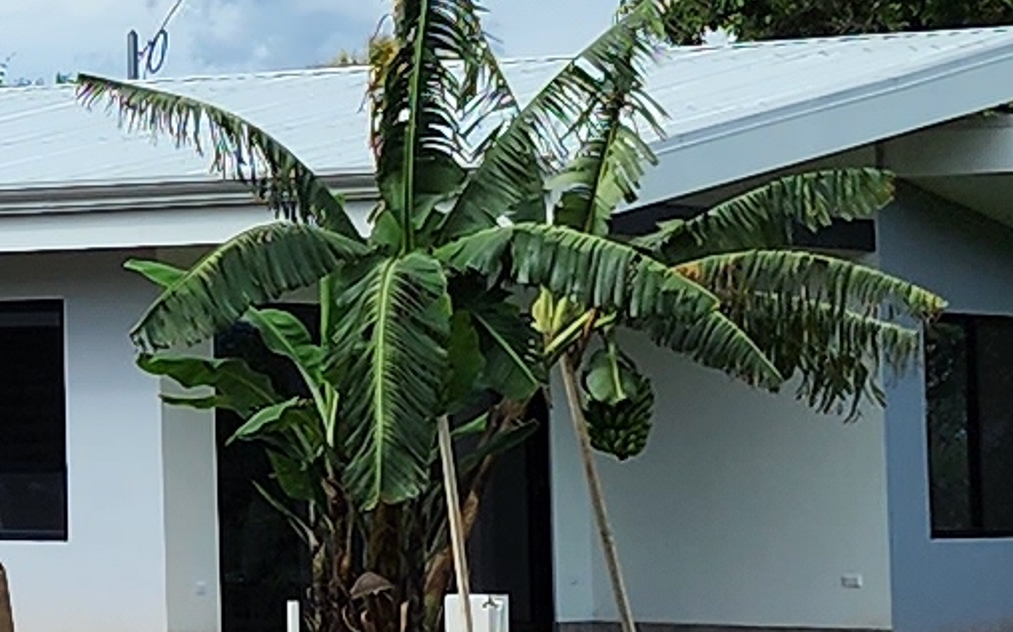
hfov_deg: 10.0
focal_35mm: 192
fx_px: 5298
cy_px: 136
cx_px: -1155
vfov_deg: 6.8
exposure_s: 1/1465
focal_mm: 6.4
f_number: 1.8
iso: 12
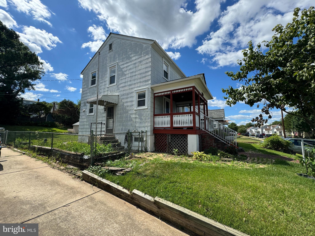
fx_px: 127
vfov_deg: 85.7
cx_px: 158
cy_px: 118
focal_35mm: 14
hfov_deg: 102.1
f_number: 2.2
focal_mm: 2.22
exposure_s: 1/1299
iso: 50
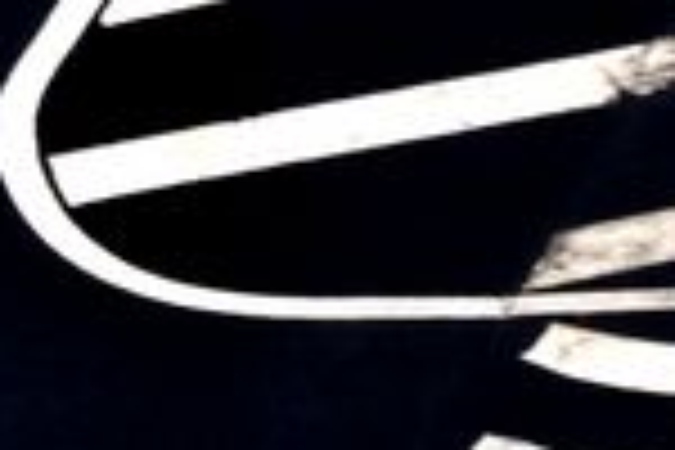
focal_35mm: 1197
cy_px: -153
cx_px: 216
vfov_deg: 1.1
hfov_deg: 1.7
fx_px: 22442
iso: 100
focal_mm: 200
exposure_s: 1/15
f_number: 20
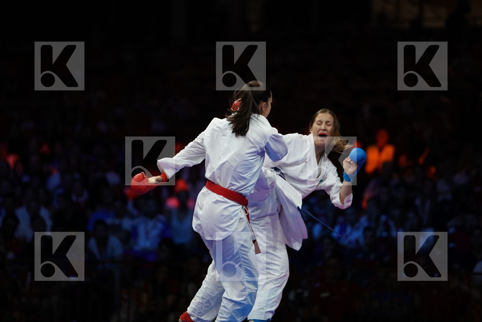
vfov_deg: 6.9
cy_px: 161
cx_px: 241
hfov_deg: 10.3
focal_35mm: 200
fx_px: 2678
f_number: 2.8
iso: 1000
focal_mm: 200
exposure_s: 1/1000
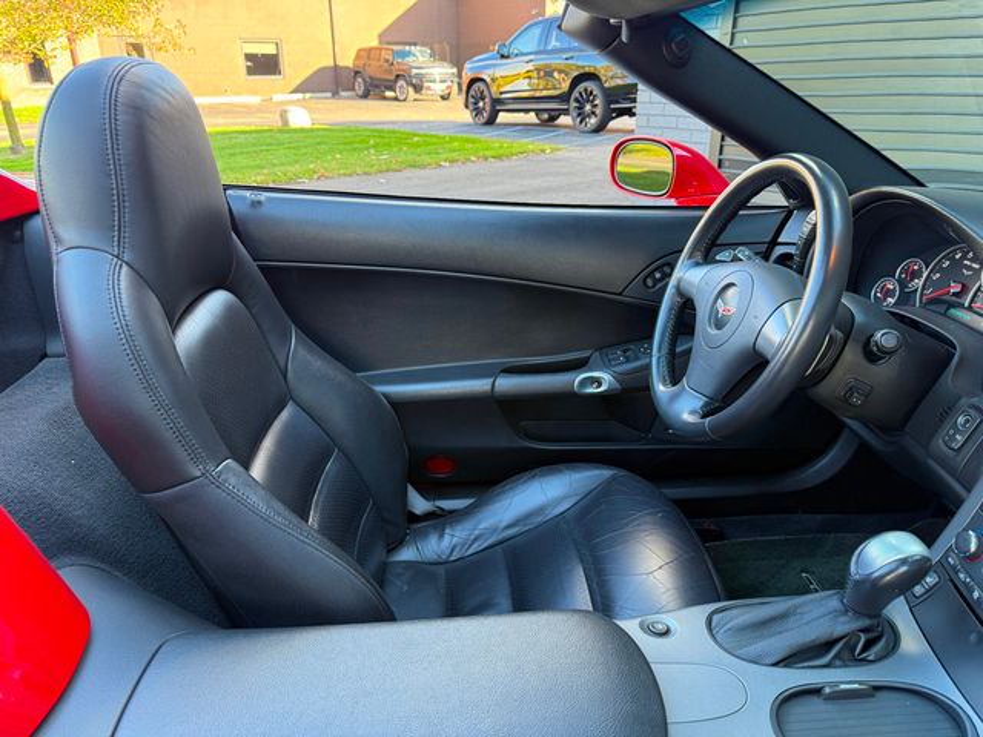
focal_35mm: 24
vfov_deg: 56.8
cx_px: 492
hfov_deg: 71.6
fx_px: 682
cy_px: 368
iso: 160
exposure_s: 1/121
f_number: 1.78
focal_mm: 6.76
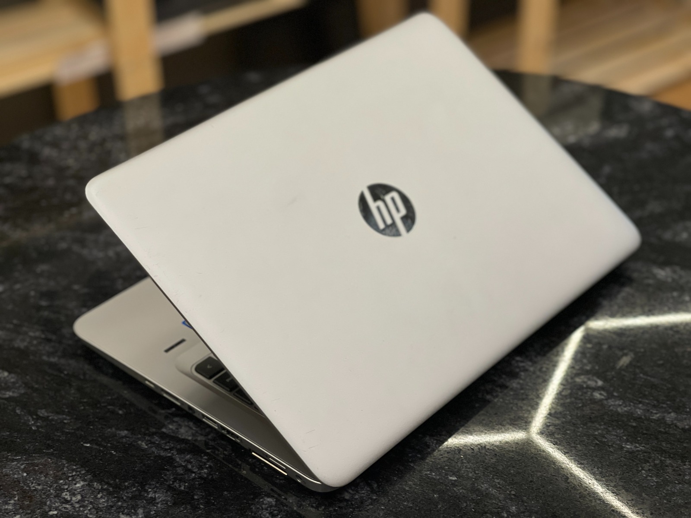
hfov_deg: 30.3
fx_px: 1278
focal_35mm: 64
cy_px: 259
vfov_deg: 22.9
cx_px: 346
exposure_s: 1/121
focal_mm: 7.5
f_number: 2.2
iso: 125
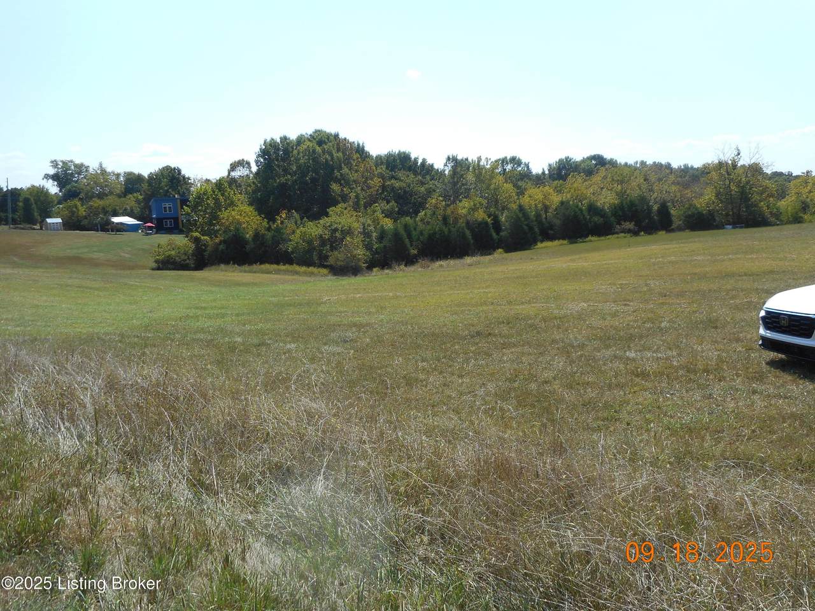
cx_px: 408
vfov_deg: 54.9
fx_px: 589
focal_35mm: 25
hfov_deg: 69.4
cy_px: 306
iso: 80
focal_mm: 4.5
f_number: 3.7
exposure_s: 1/640
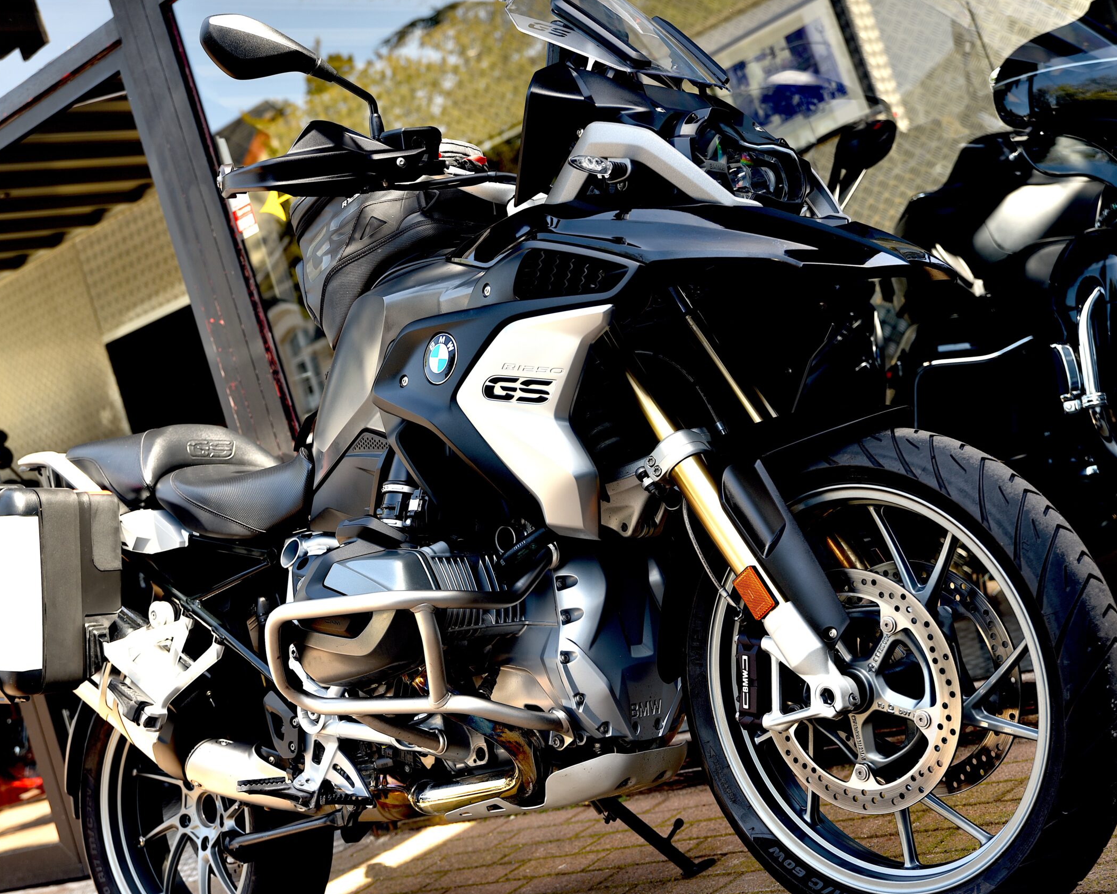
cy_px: 446
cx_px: 459
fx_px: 1885
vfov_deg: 26.7
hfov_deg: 32.9
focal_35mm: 57
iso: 100
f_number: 4.5
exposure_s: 1/80
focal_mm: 50
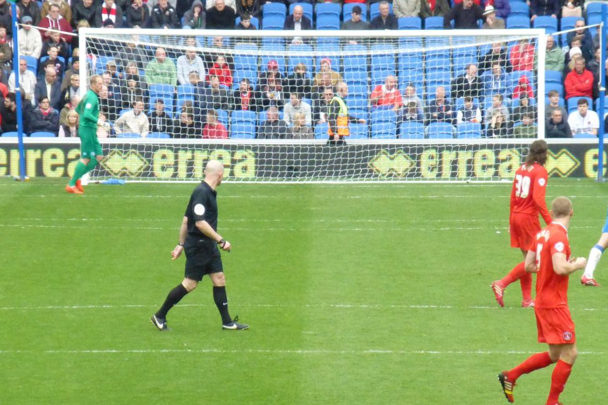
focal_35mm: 466
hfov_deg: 4.4
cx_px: 274
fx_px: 7870
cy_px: 242
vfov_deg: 3.0
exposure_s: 1/1300
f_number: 5.9
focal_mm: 65
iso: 1600
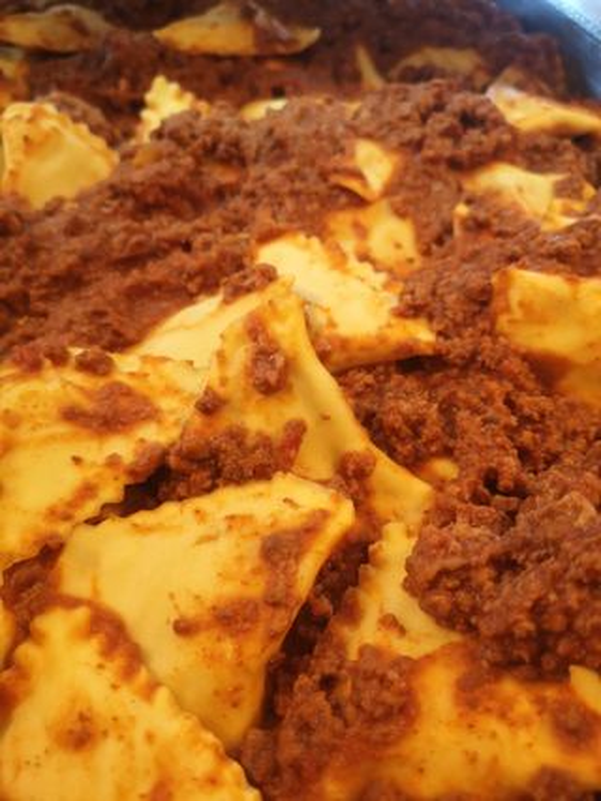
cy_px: 400
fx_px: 625
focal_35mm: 27
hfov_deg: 51.3
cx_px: 300
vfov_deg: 65.3
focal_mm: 5.58
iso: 500
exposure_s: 1/100
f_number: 1.8
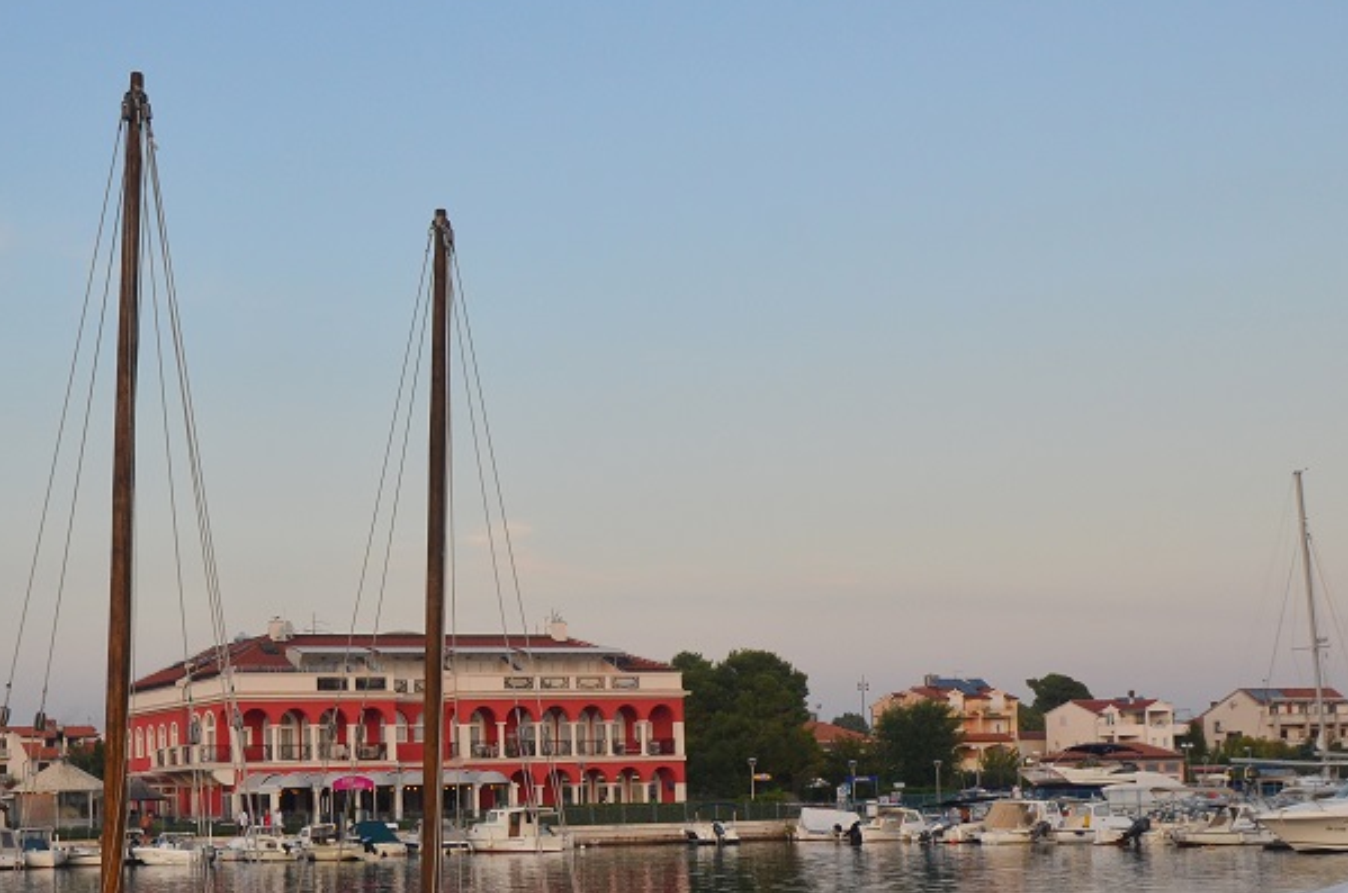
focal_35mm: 60
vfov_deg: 22.2
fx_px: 2242
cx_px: 287
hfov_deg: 32.6
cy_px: 714
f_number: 5.6
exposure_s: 1/400
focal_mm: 24
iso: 400
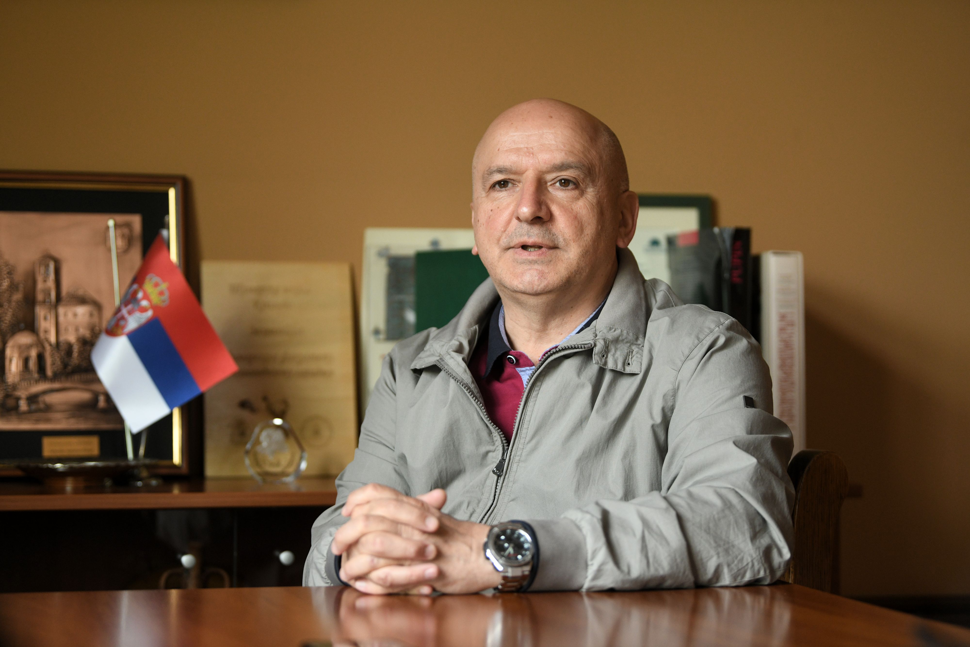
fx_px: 2560
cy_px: 324
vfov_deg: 14.4
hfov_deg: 21.5
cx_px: 485
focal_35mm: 95
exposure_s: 1/160
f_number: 2.8
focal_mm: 95
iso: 1250
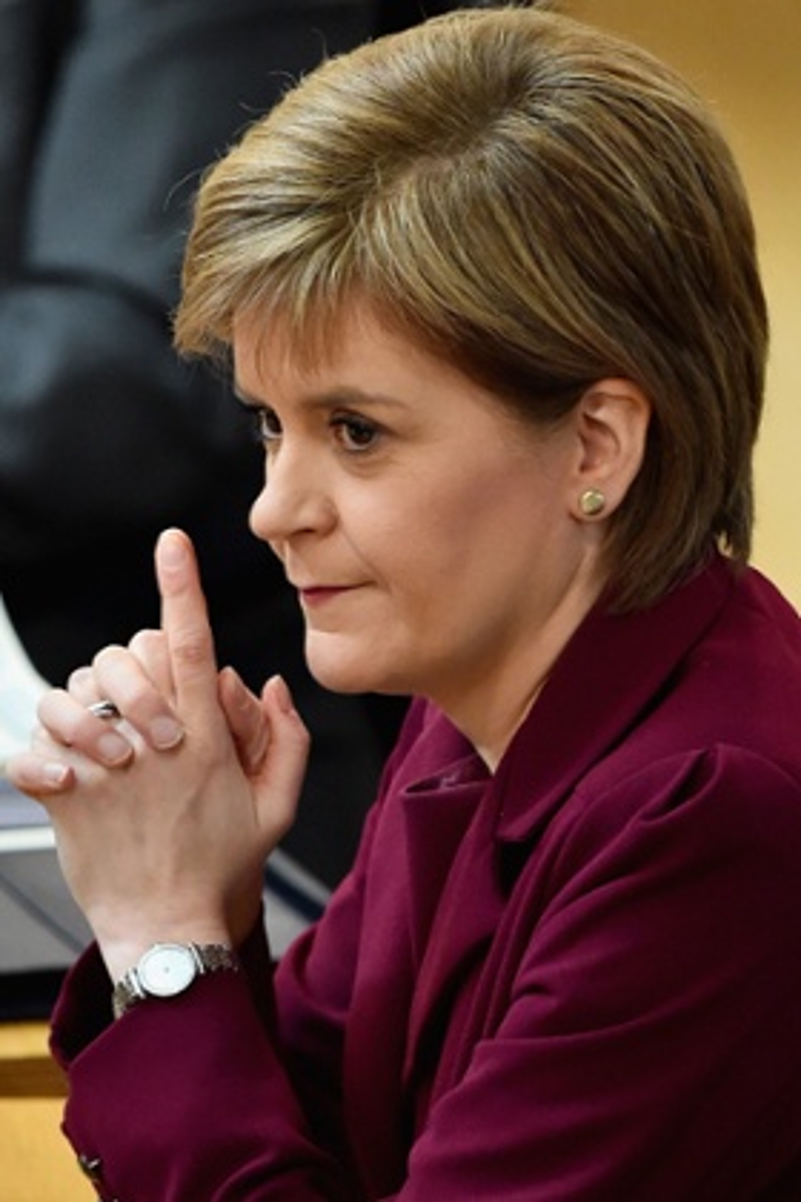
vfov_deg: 4.1
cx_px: 400
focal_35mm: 500
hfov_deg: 2.7
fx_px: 16686
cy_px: 601
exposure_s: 1/800
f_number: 4
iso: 4000
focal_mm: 500
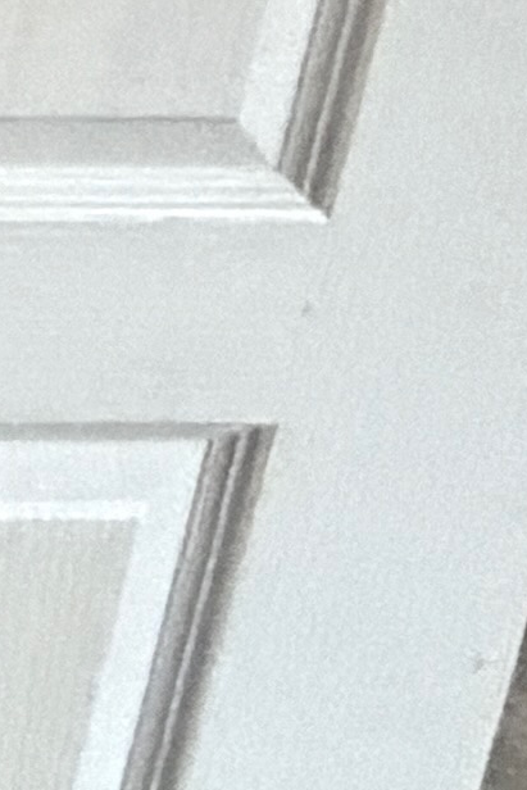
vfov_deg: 13.3
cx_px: -2155
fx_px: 2962
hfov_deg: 6.1
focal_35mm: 135
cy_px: -743
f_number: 2.2
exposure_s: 1/54
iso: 1250
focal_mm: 2.22
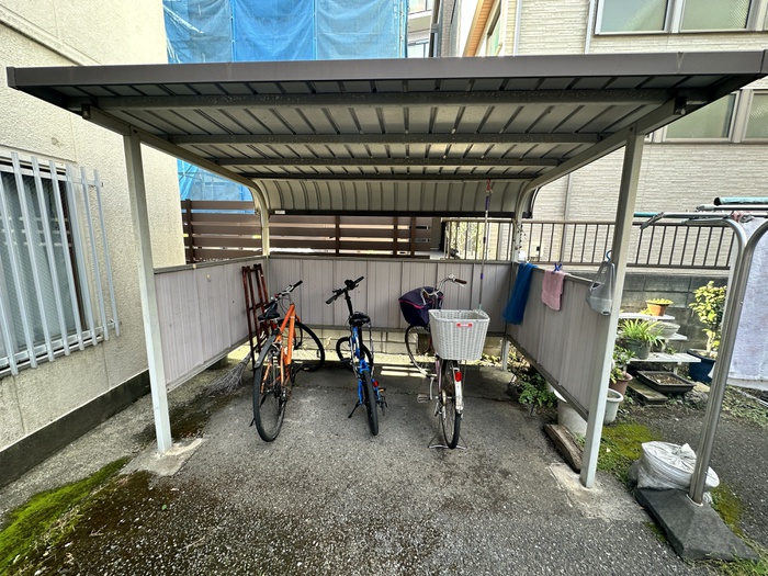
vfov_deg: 85.7
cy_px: 288
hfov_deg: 102.1
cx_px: 384
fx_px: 311
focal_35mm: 14
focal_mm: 2.22
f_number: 2.2
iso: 40
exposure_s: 1/105
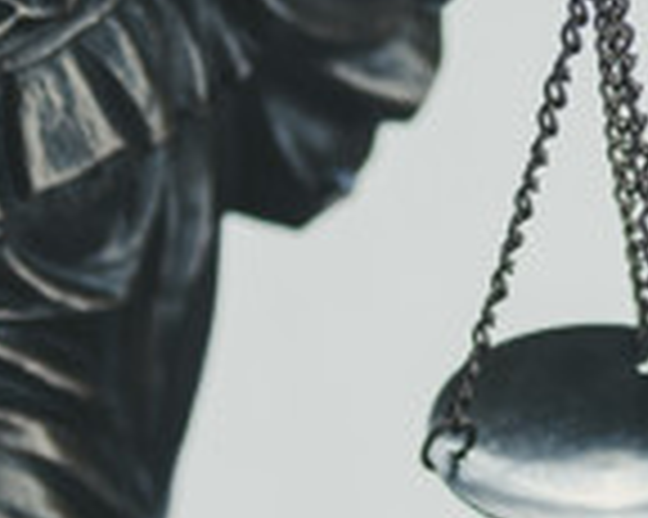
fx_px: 10598
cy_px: -79
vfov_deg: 2.8
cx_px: 662
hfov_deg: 3.5
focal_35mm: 553
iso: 100
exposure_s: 1/100
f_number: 6.3
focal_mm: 90
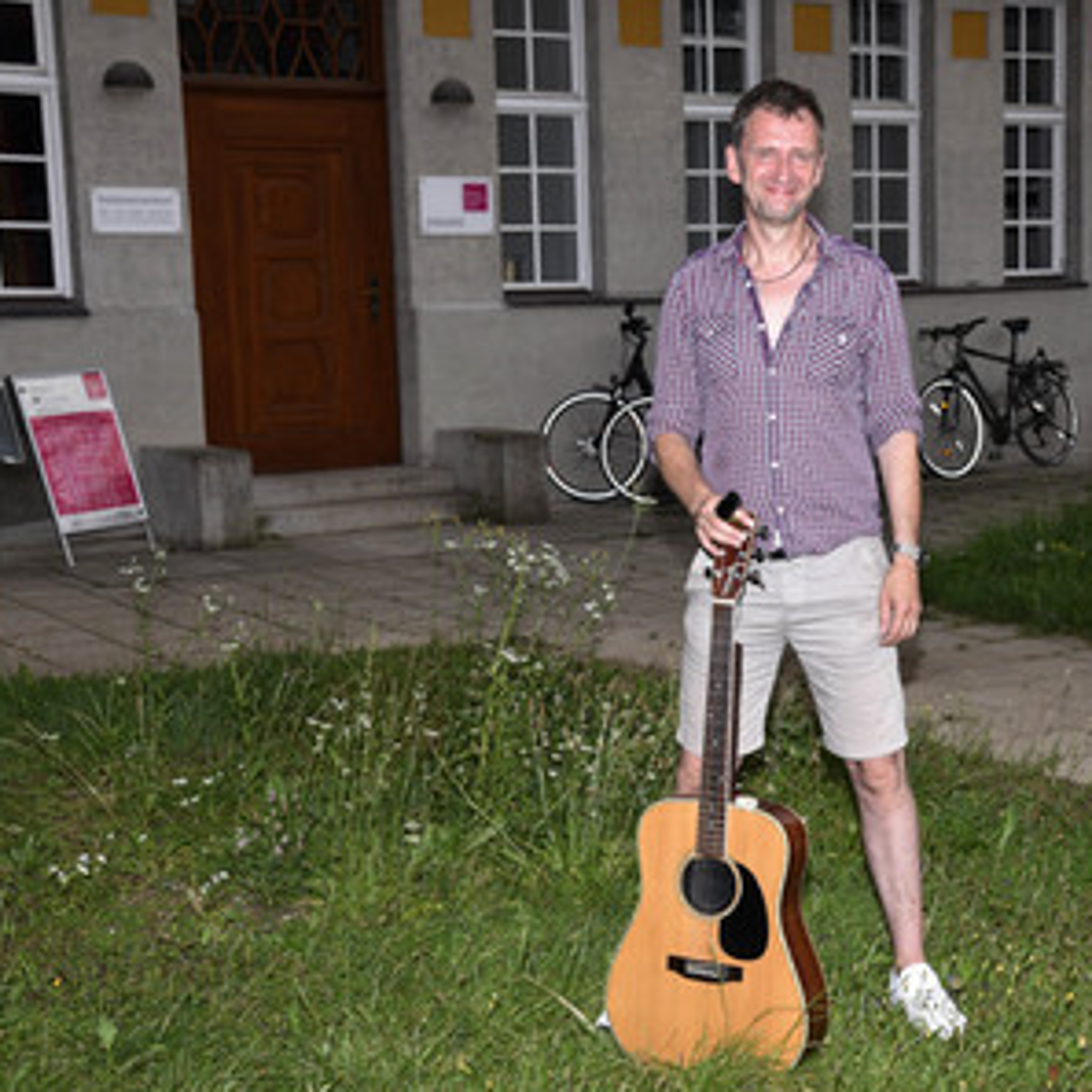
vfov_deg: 27.7
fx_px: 2213
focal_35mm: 62
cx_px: 730
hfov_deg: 27.5
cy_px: 544
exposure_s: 1/160
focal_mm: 48
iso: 500
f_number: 8
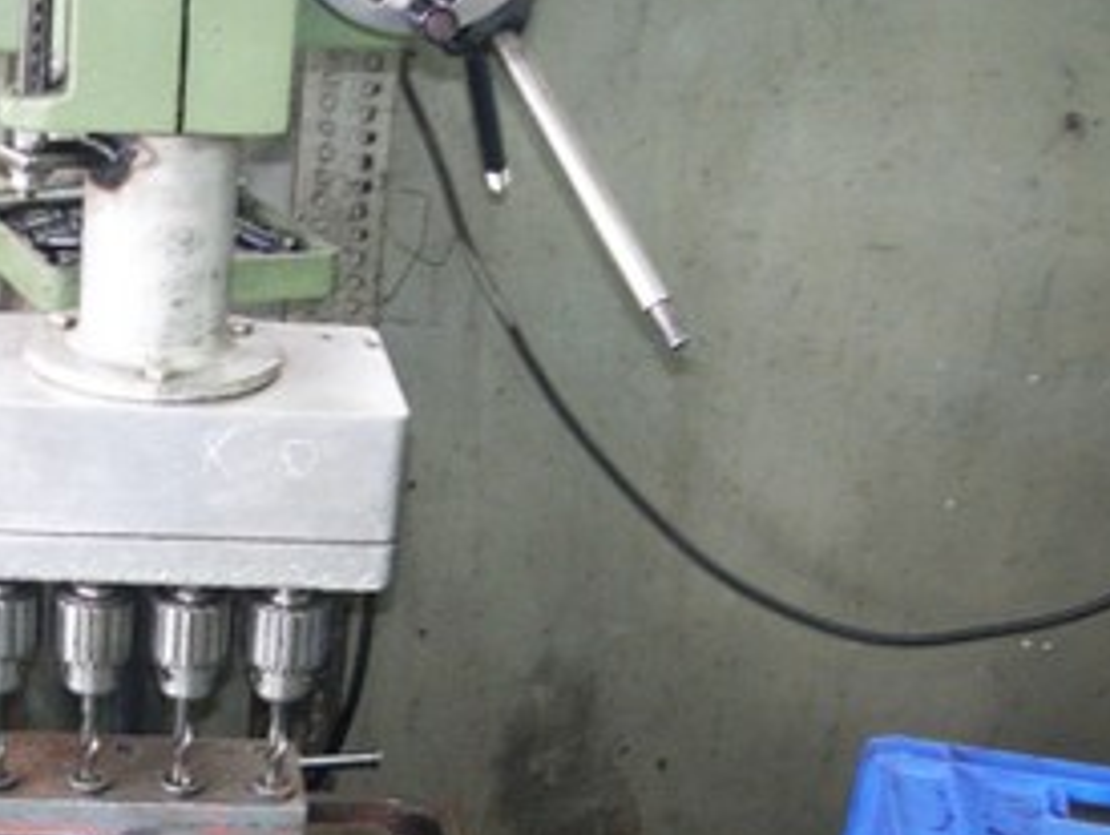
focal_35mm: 69
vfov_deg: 21.1
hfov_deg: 27.2
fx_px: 2215
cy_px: 680
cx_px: 137
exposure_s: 1/18.7
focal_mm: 7.8
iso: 200
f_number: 2.8
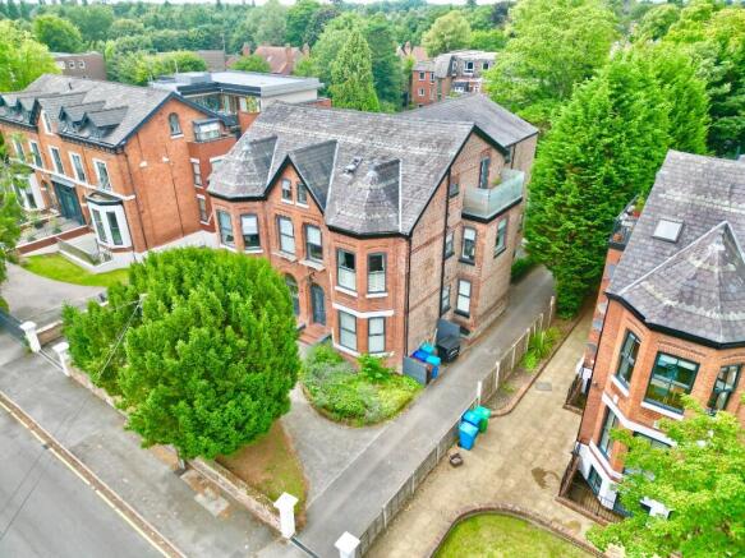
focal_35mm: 24
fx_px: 516
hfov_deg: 71.6
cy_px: 279
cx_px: 372
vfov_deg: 56.8
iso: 110
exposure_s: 1/1000
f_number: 1.7
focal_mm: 6.72
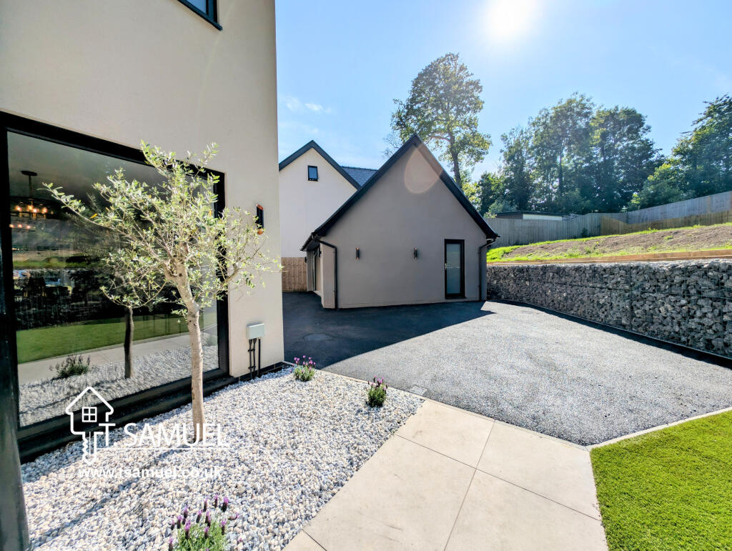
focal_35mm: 12
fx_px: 254
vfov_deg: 94.6
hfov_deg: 110.5
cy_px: 276
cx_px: 366
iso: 36
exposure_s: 1/4202
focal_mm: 2.23
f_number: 1.95
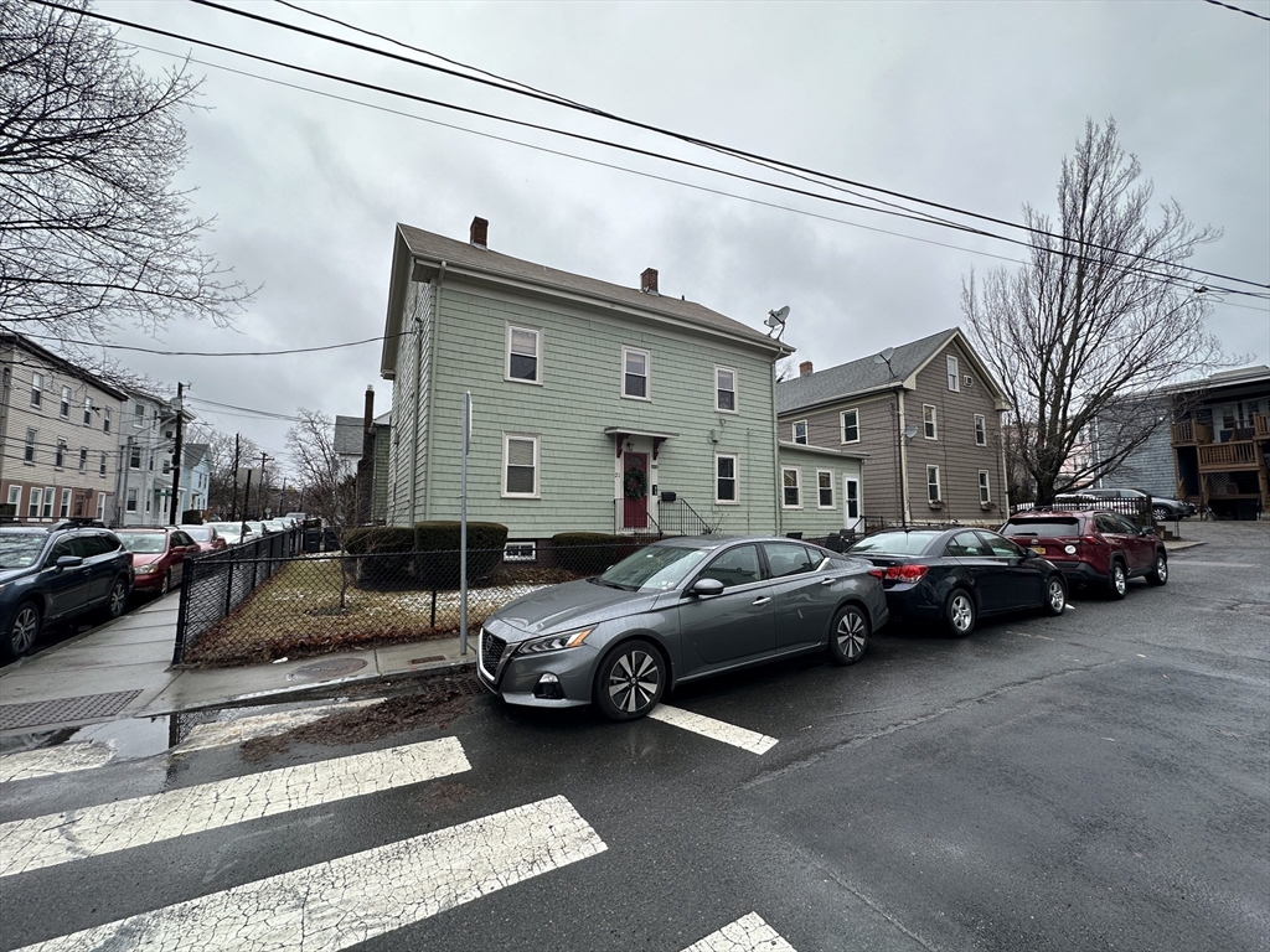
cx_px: 635
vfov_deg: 85.7
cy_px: 476
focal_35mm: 14
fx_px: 514
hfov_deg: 102.1
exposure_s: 1/485
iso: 40
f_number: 2.2
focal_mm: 2.22
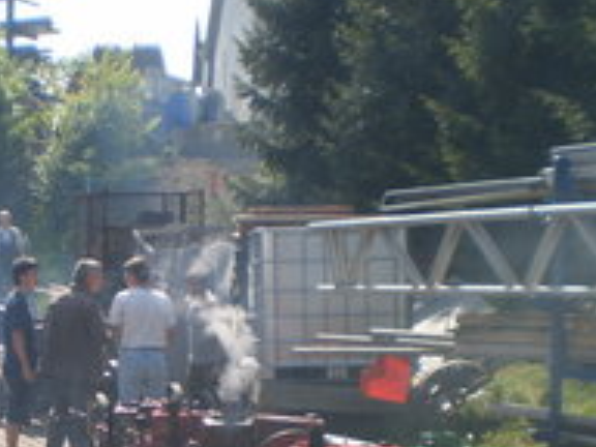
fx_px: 1291
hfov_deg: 24.9
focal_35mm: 75
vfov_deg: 19.2
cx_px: 12
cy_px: 422
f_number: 3.1
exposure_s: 1/800
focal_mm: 6.3
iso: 64
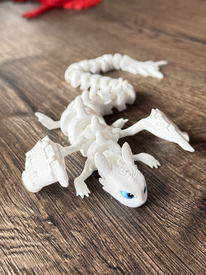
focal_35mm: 48
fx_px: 381
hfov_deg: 30.3
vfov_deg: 39.7
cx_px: 103
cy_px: 138
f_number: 1.78
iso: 250
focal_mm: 6.76
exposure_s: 1/52
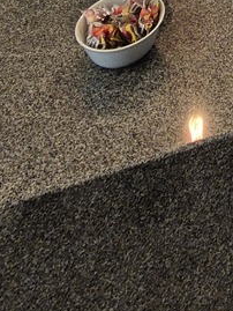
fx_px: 520
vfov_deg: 20.2
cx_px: 309
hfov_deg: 22.4
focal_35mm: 58
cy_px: -283
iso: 250
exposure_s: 1/60
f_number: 2.2
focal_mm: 2.2
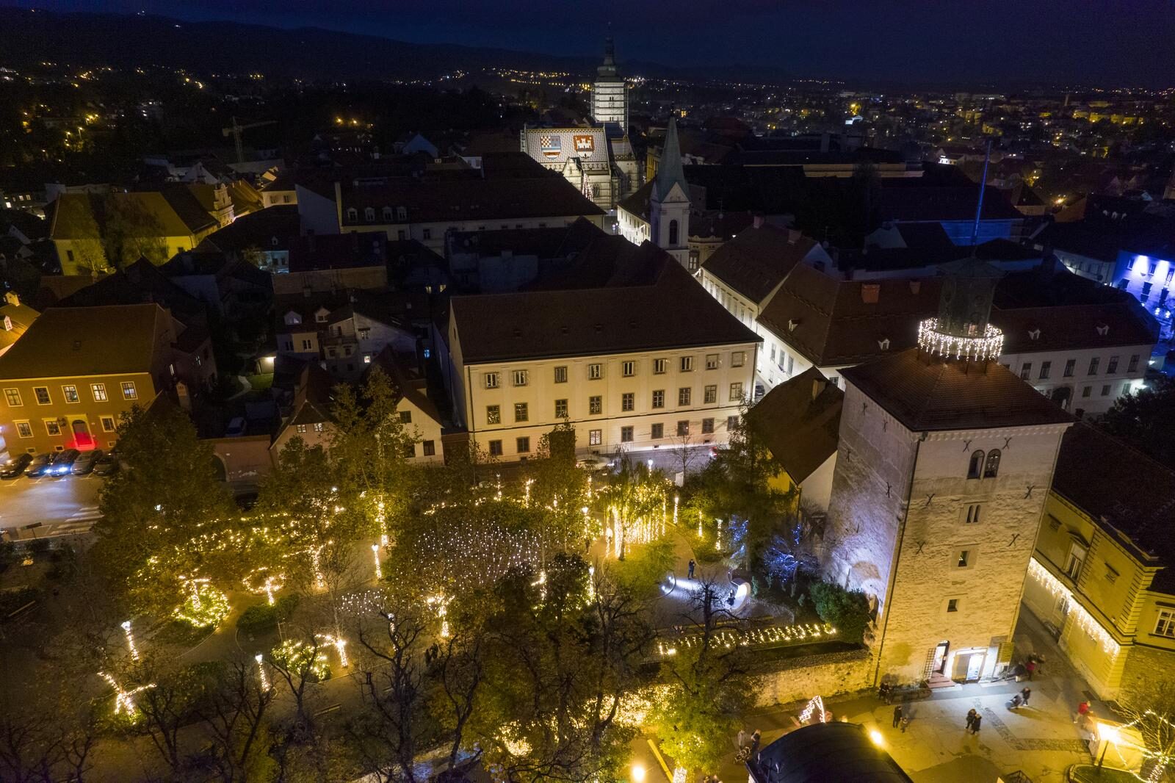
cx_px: 588
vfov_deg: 57.2
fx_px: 718
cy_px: 392
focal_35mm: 22
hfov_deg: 78.6
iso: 810
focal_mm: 8.38
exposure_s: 1/5
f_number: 2.8
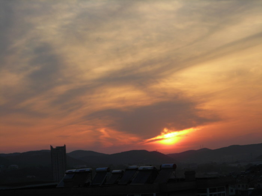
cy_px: 98
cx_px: 131
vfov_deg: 12.8
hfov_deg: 17.0
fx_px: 878
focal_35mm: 116
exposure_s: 1/83
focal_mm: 19.2
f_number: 5.3
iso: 50
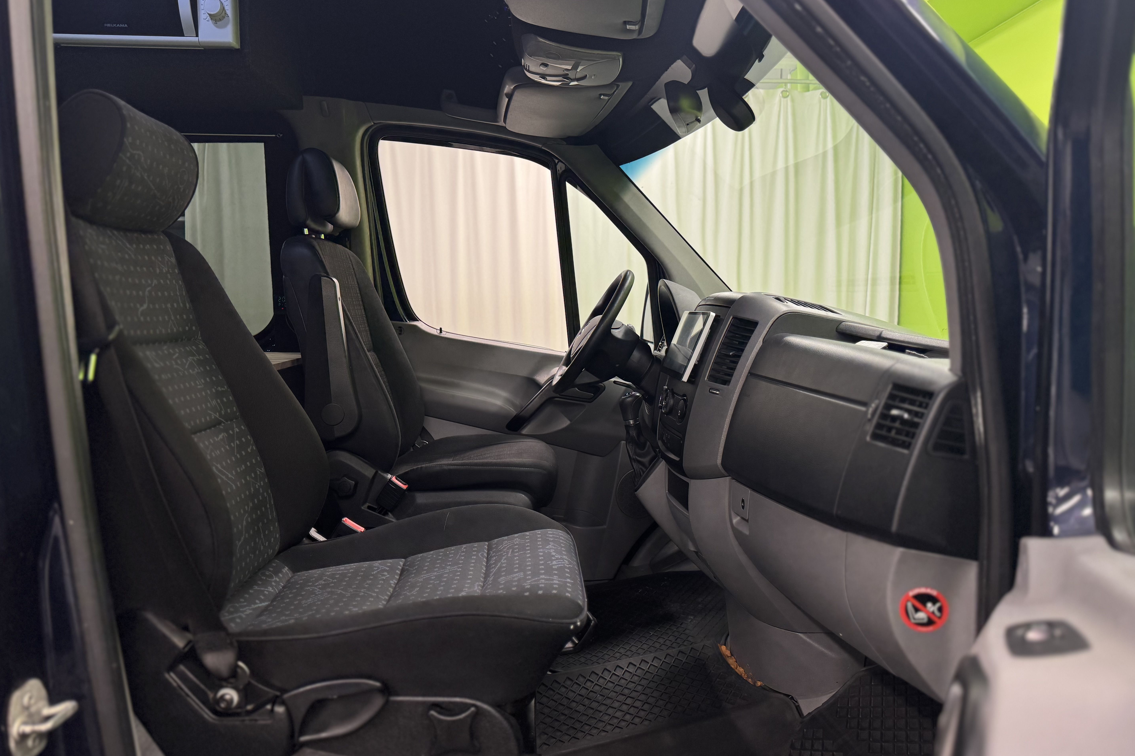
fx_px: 788
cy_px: 373
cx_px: 567
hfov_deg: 71.5
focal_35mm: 25
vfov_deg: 51.3
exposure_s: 1/100
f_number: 1.78
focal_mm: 6.76
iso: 100
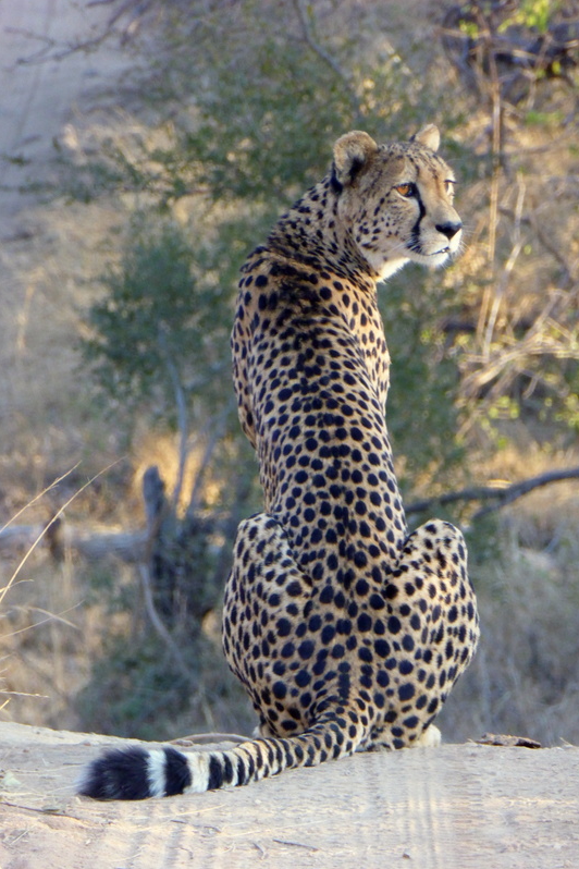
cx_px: 320
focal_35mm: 751
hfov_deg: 1.8
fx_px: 18116
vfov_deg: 2.7
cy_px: 434
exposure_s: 1/125
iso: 640
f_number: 6.4
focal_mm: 129
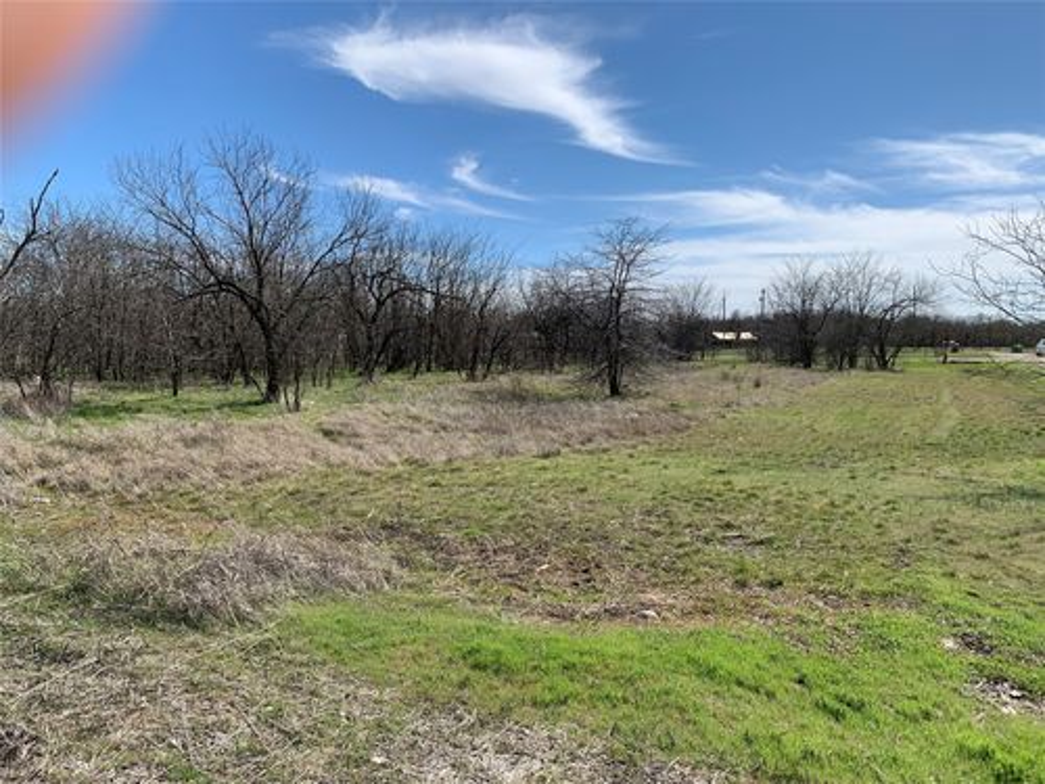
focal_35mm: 26
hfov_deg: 67.3
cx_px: 522
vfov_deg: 53.1
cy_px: 392
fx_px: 785
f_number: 1.8
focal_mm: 4.25
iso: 25
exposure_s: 1/2833
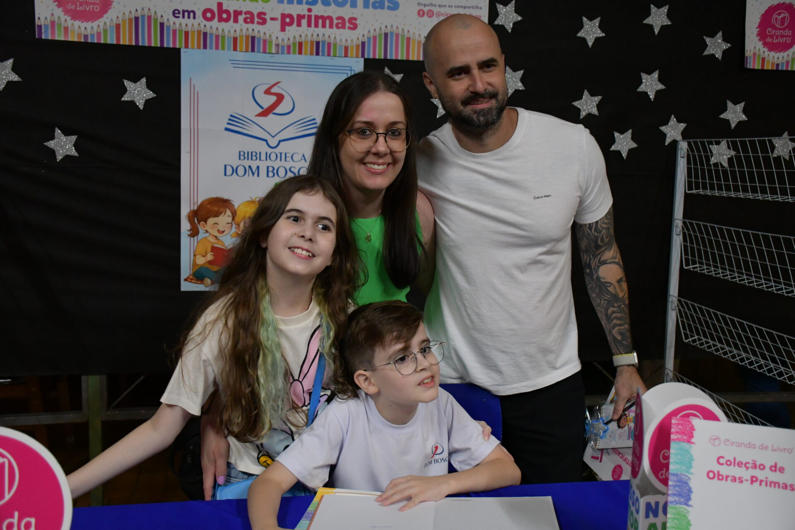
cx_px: 398
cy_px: 265
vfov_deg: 36.9
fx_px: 795
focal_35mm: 36
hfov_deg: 53.1
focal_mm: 24
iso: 3200
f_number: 3.8
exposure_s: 1/60
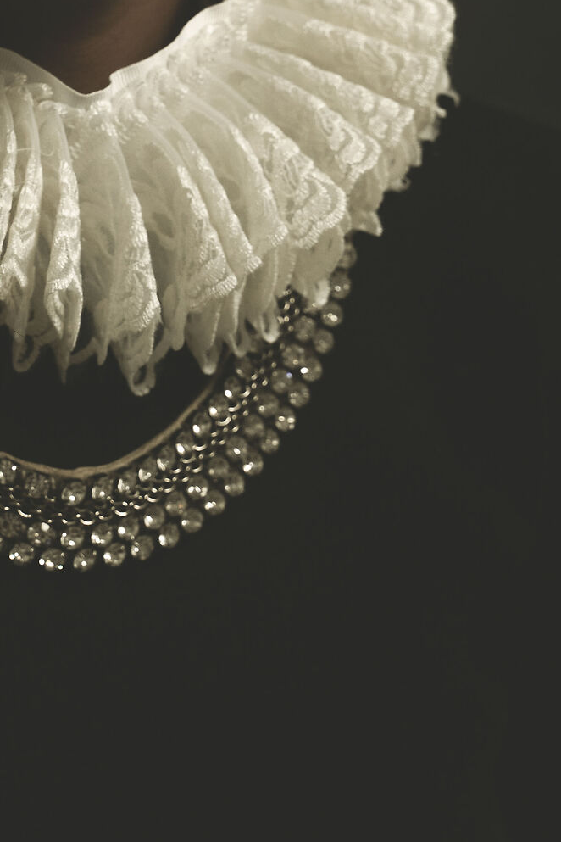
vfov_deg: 11.7
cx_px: -14
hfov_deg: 7.9
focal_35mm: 174
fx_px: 4067
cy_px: 51
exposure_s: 1/125
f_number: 6.3
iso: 200
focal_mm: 72
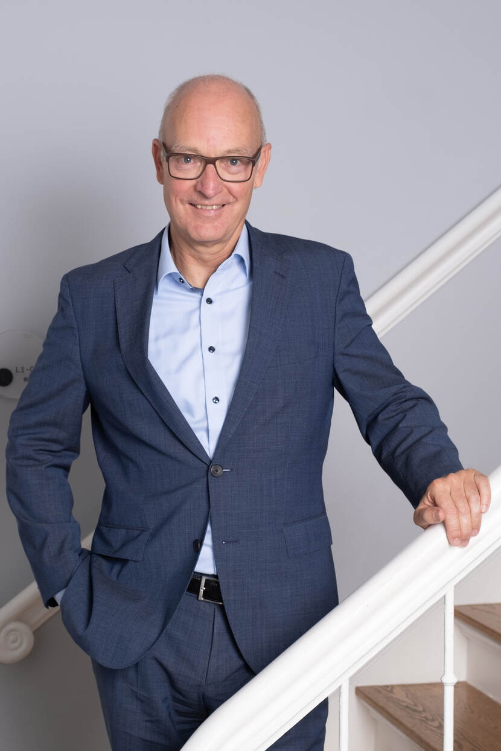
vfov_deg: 41.1
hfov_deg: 28.1
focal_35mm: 48
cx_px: 250
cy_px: 376
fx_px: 1002
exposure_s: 1/160
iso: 200
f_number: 5.6
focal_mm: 32.1
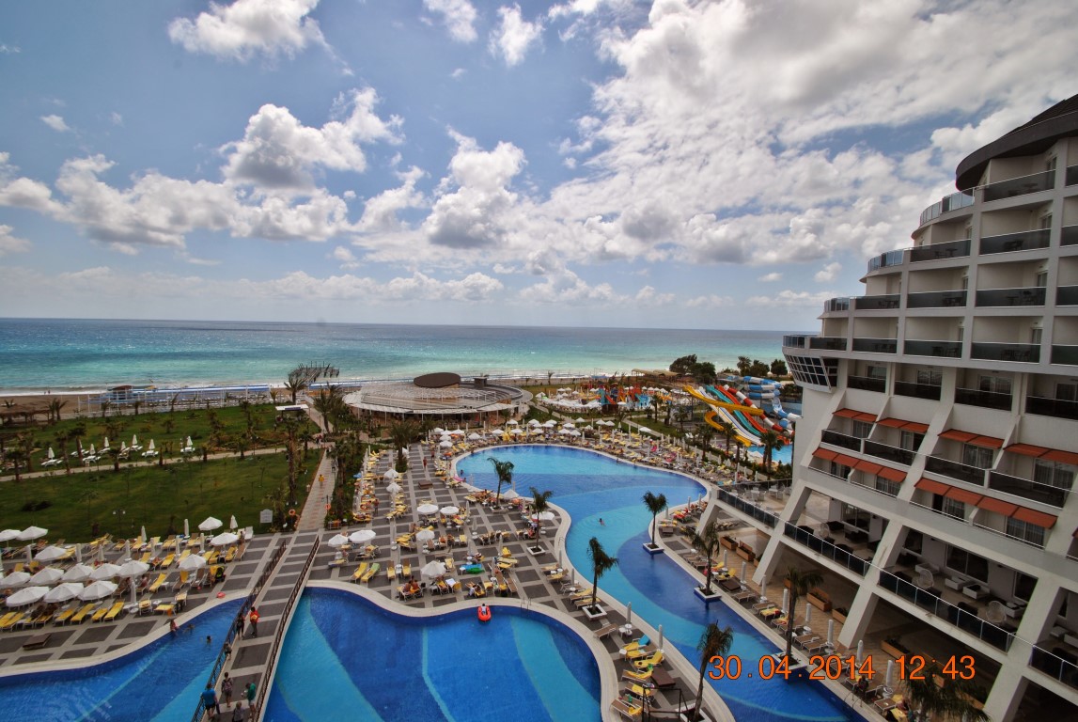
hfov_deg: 100.3
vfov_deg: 77.5
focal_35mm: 15
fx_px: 450
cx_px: 539
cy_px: 361
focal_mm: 10
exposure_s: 1/400
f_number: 10
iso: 100
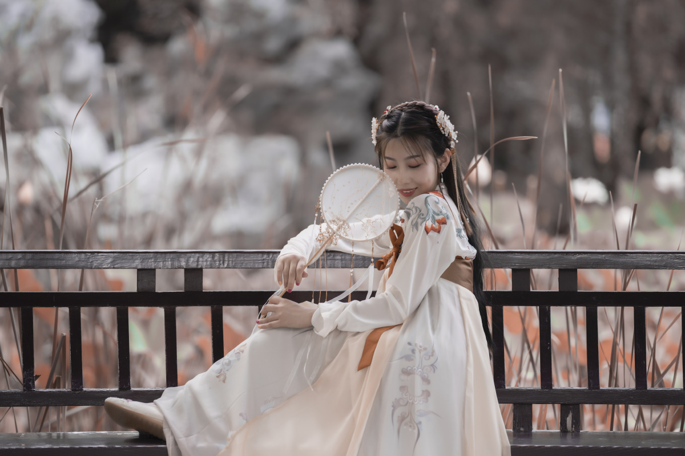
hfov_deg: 15.2
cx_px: 342
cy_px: 228
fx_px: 2569
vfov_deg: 10.2
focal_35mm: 135
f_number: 1.8
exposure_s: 1/250
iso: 160
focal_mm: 135
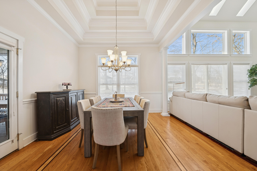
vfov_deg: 81.2
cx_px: 128
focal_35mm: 14
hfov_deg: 104.3
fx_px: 100
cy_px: 86
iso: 200
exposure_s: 1/20
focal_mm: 14
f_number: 8
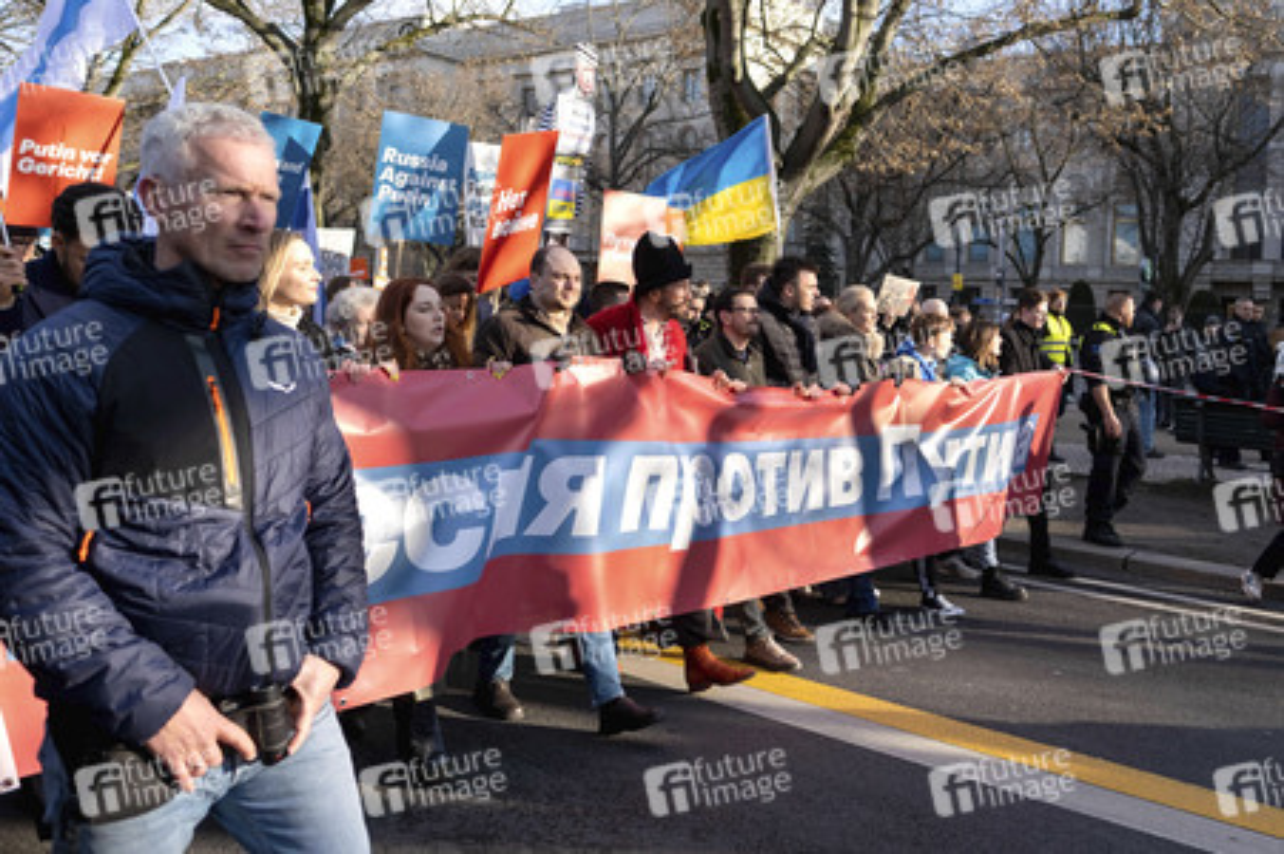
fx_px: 855
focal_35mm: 24
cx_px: 642
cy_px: 427
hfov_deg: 73.8
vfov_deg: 53.1
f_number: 2.2
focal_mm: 16
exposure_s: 1/1250
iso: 200
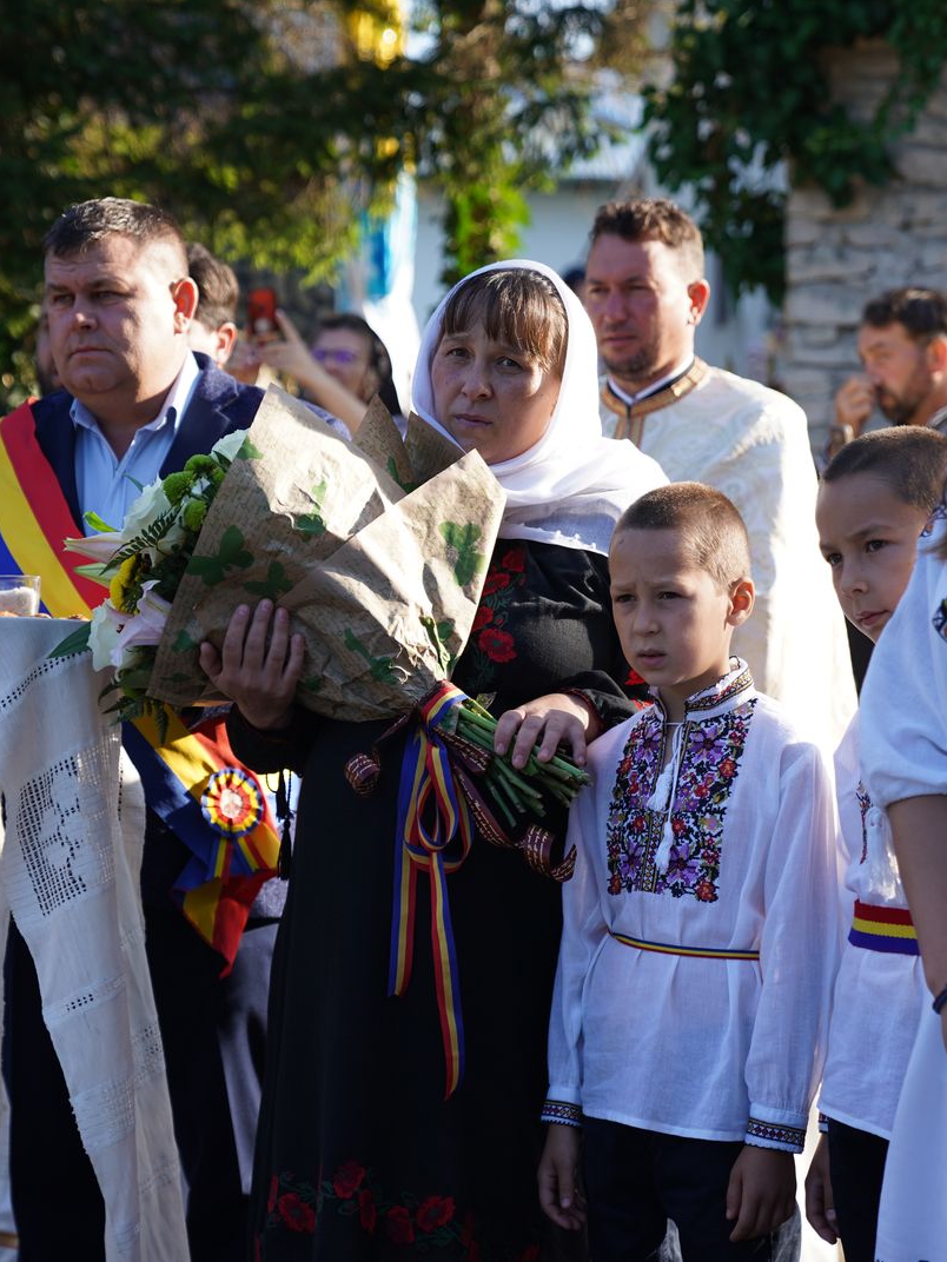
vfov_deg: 21.1
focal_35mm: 93
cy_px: 633
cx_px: 486
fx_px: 3392
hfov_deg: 15.9
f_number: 2.8
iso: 200
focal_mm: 64
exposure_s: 1/800
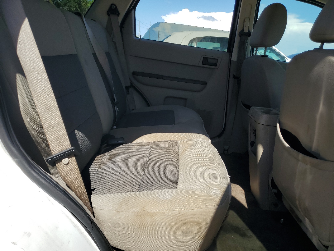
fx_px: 251
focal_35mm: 26
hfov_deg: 67.3
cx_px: 167
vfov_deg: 53.1
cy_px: 126
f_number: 1.5
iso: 50
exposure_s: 1/2500
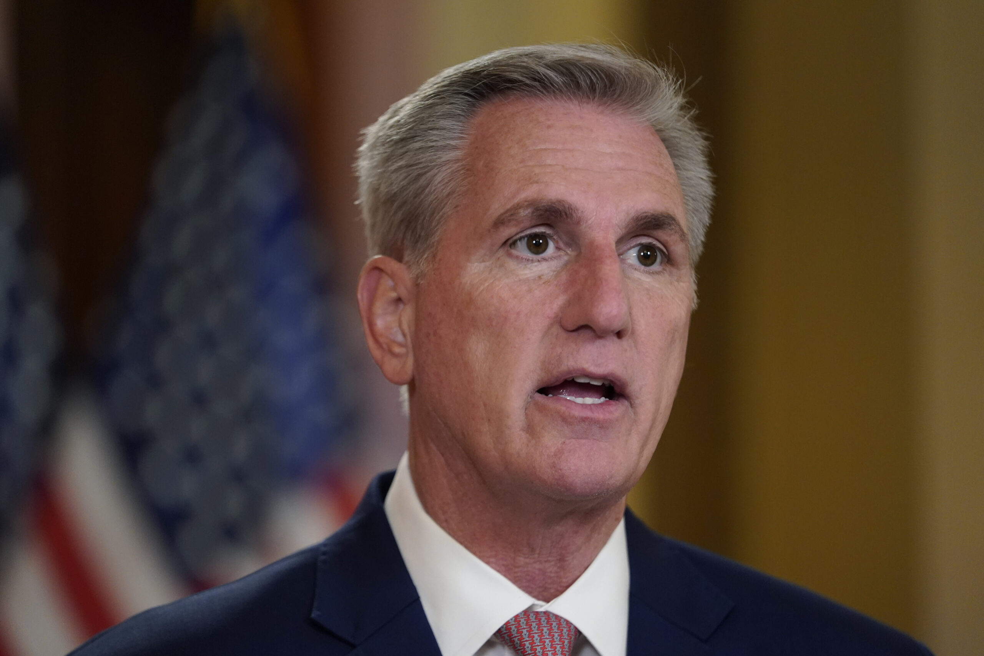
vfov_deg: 6.9
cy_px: 328
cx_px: 492
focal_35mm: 200
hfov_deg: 10.3
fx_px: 5467
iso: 4000
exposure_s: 1/250
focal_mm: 200
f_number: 3.2
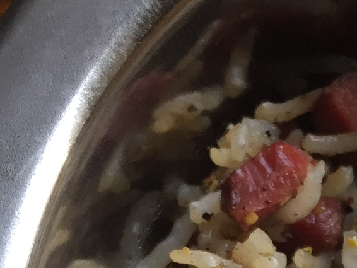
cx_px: 437
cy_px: 560
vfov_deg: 10.5
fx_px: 1321
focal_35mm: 128
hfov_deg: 14.8
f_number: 2.2
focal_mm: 4.15
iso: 40
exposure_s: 1/40
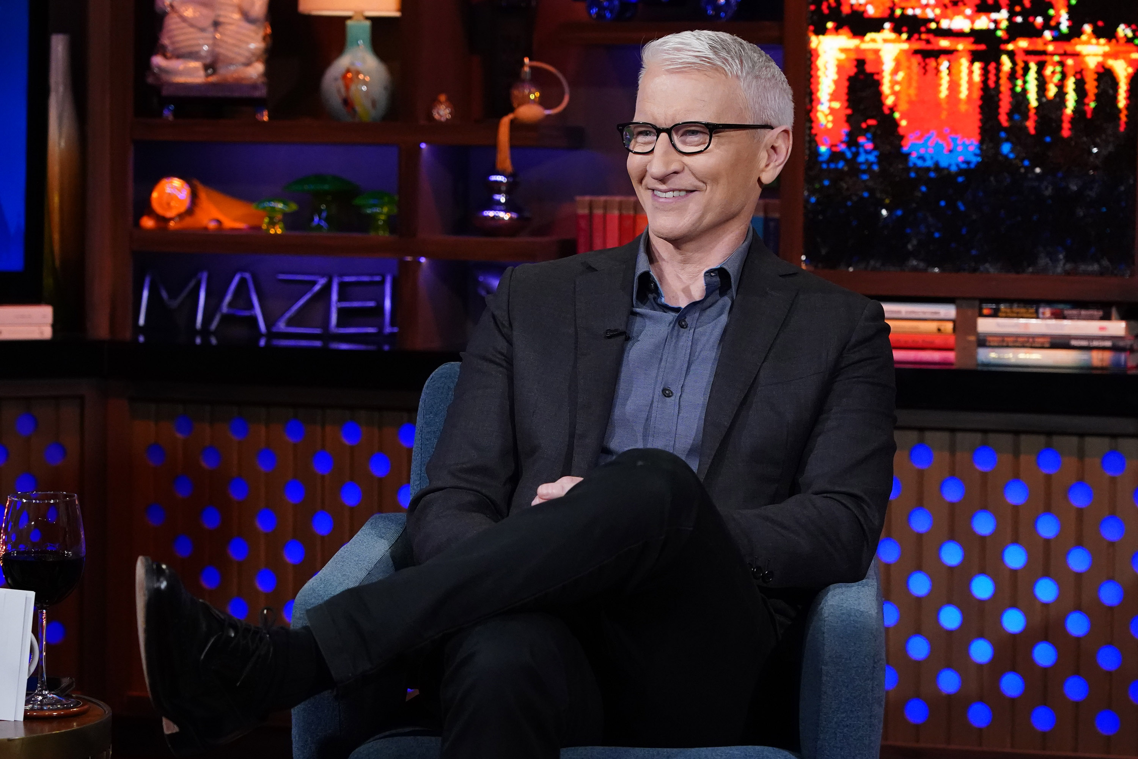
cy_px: 380
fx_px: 3034
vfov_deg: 14.3
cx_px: 569
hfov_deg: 21.2
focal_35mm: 96
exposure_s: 1/160
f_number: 5
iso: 6400
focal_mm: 96
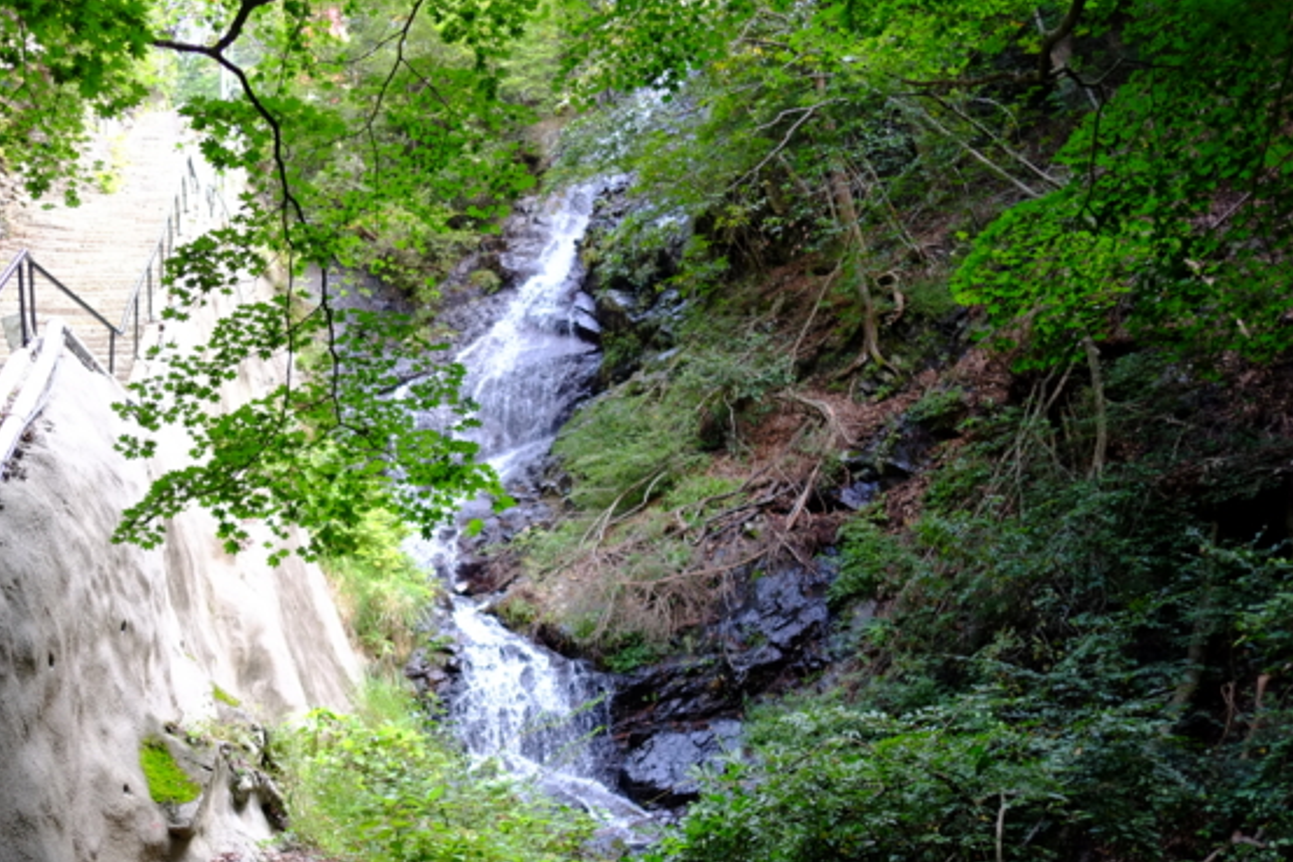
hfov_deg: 49.1
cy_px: 501
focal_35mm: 39
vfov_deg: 34.1
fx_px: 1400
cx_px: 481
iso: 500
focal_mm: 18
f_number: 2
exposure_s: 1/160
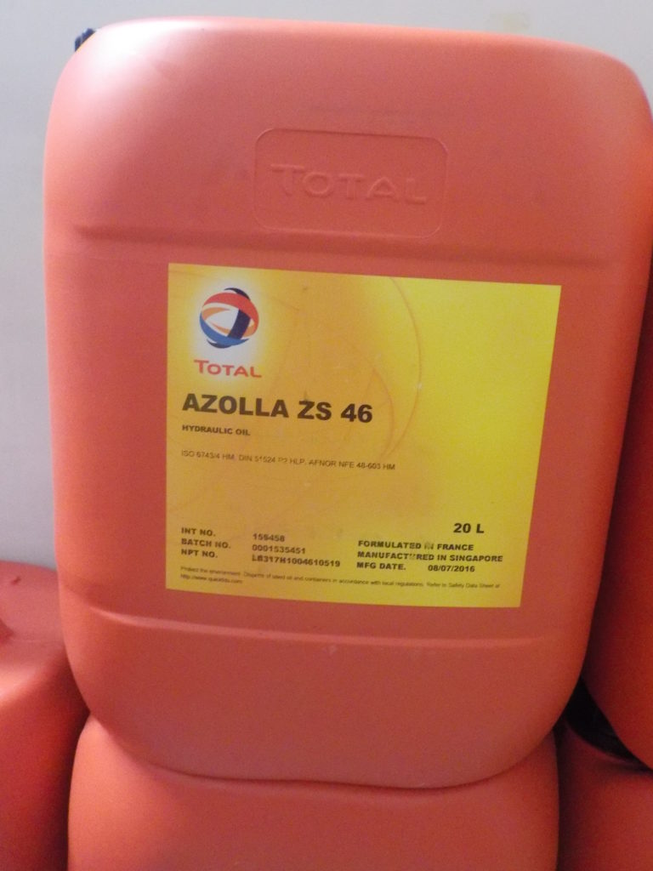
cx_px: 326
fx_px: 755
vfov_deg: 60.0
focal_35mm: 30
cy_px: 436
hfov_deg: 46.8
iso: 800
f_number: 3.3
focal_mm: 4.1
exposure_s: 1/13
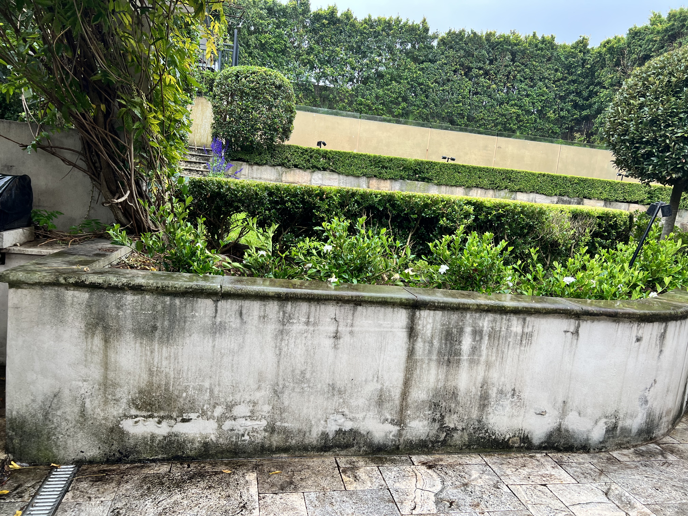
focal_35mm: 26
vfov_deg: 53.1
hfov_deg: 67.3
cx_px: 344
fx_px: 517
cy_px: 258
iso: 50
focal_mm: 5.7
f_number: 1.5
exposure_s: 1/121
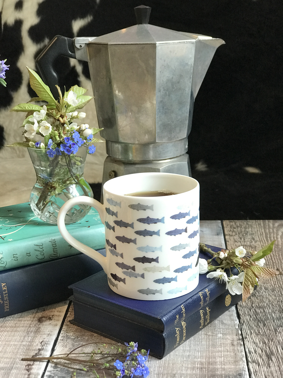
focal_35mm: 57
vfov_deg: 33.8
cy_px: 189
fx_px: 621
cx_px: 142
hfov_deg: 25.7
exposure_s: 1/50
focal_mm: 6.6
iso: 160
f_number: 2.8
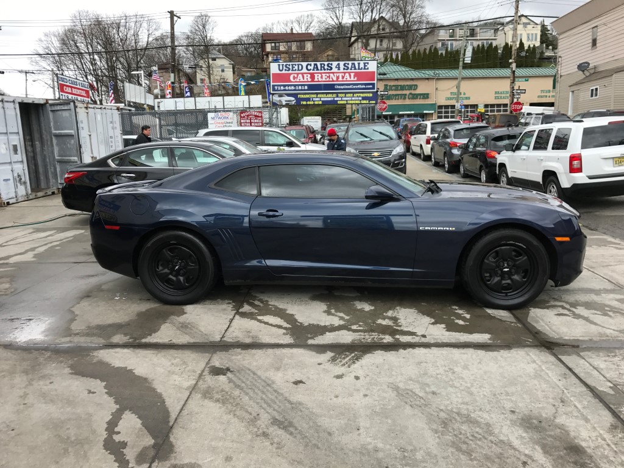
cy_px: 234
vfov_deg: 49.7
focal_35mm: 28
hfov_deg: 63.4
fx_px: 505
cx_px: 312
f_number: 1.8
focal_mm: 3.99
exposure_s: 1/791
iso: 20
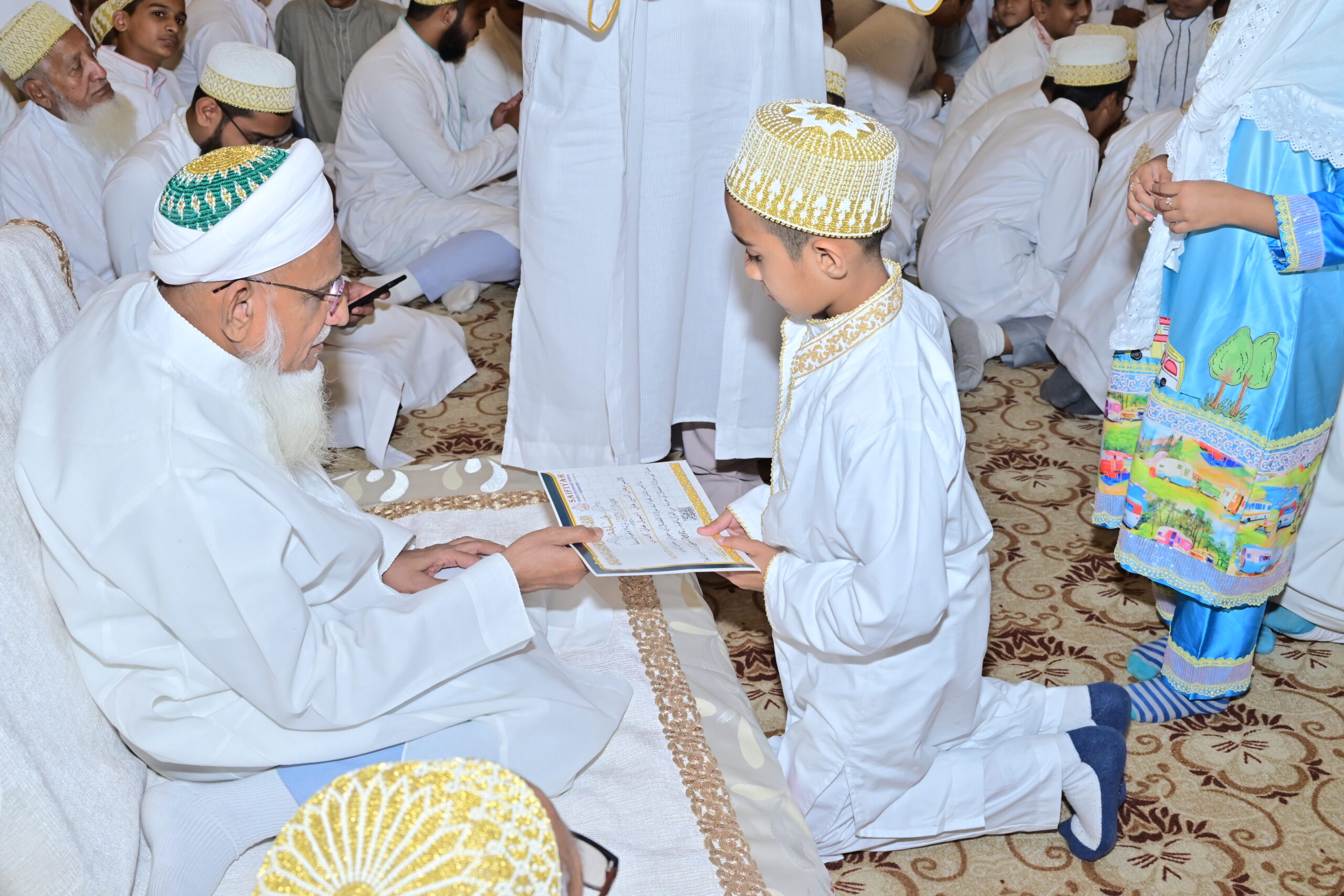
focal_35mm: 39
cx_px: 672
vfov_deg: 34.2
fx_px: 1456
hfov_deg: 49.6
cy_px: 448
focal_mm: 39
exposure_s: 1/125
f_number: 8
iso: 640
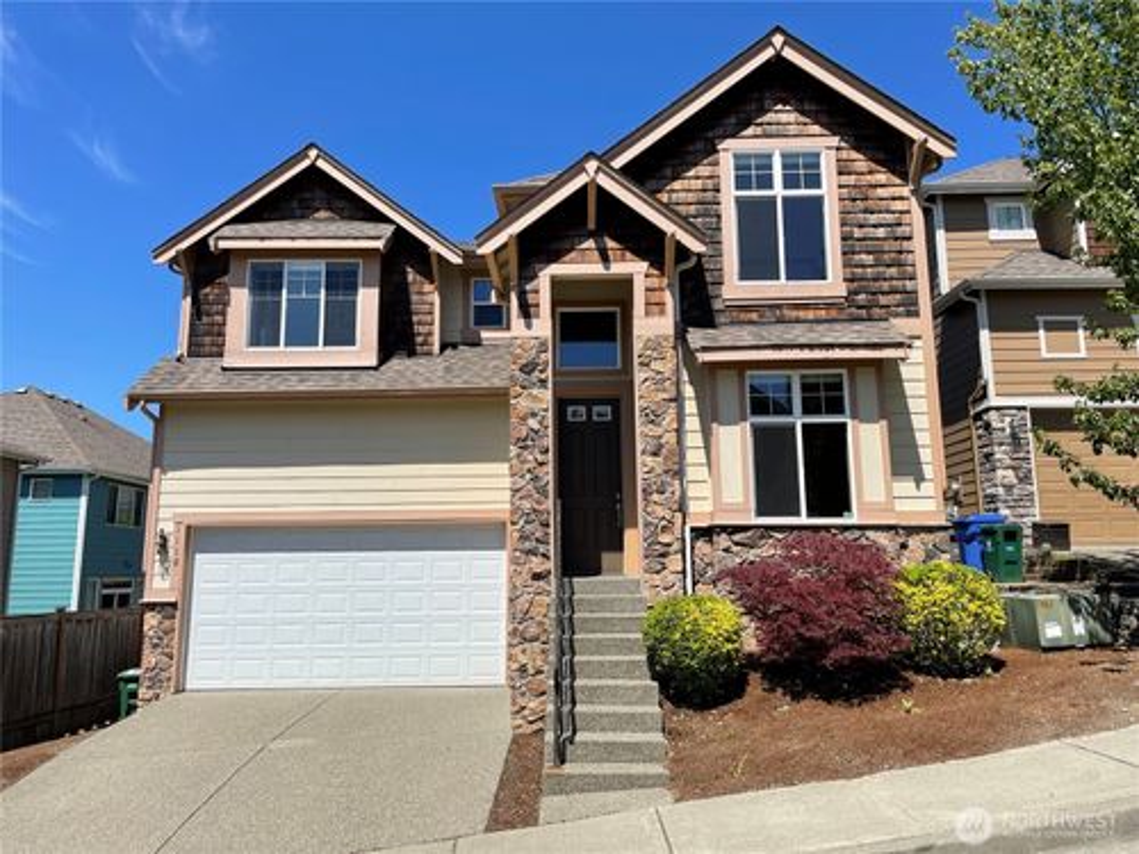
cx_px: 570
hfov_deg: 67.3
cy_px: 427
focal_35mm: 26
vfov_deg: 53.1
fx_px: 856
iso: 32
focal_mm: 4.2
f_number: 1.6
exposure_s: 1/4000
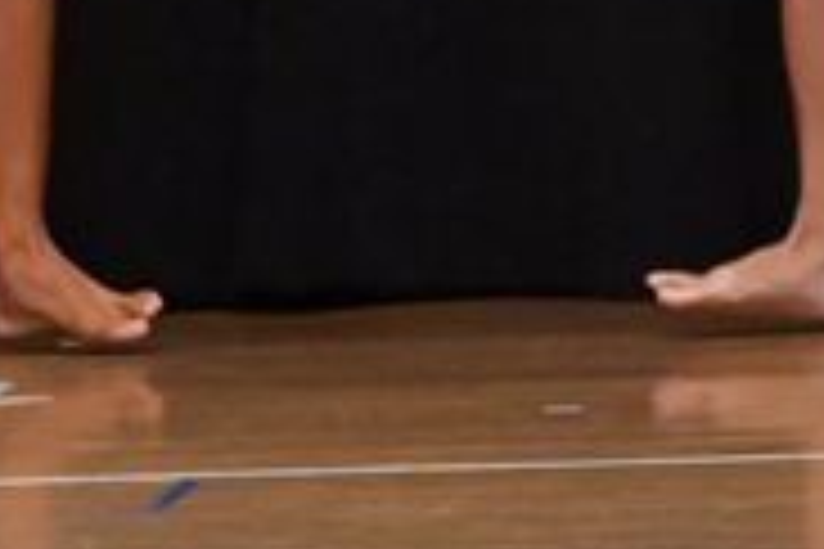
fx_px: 23253
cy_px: -490
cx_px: 1295
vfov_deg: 1.4
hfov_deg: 2.0
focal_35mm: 1016
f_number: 5.6
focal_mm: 160
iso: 6400
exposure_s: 1/400
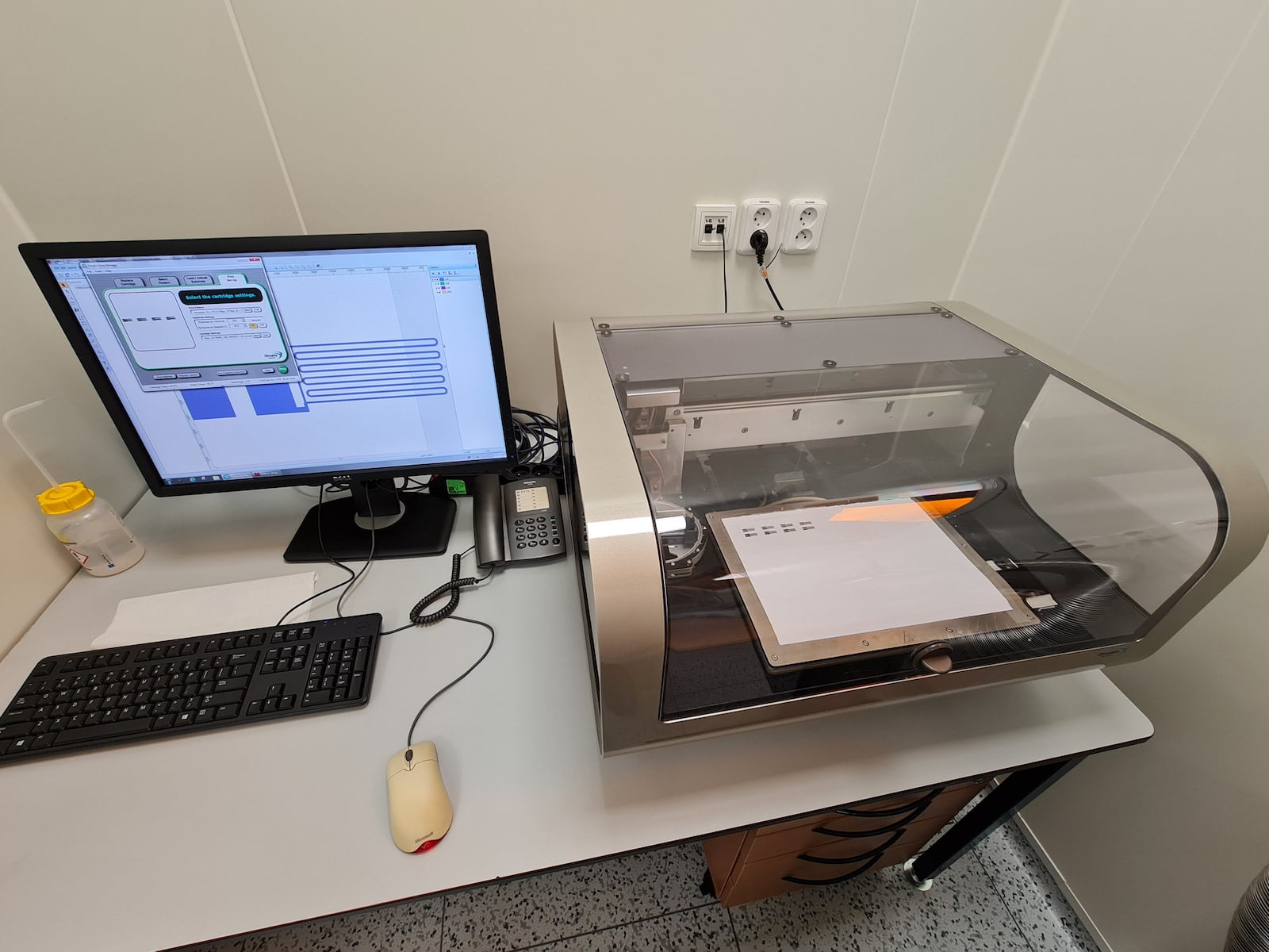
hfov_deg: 106.2
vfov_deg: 89.9
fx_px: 477
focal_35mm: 13
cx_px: 634
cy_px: 476
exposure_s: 1/50
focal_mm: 2.2
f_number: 2.2
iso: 100
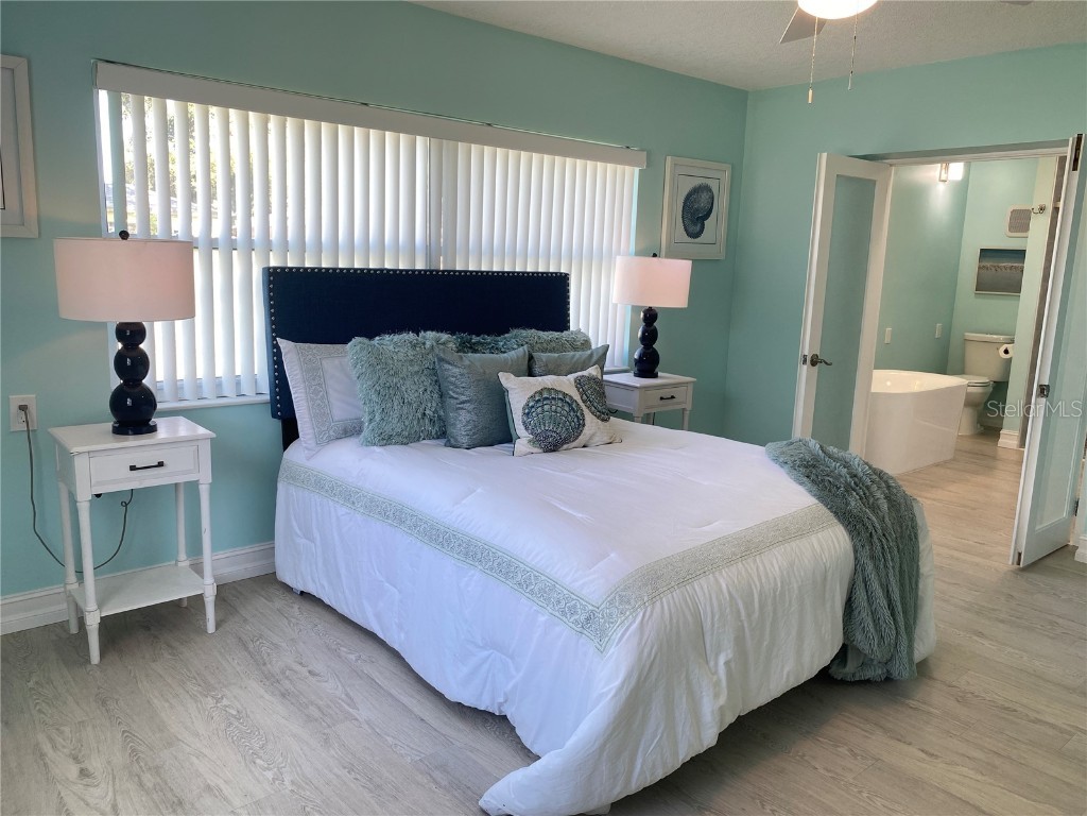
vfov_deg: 53.1
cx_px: 544
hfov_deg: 67.3
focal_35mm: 26
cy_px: 408
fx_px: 816
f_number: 1.8
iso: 64
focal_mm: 4.25
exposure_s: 1/120
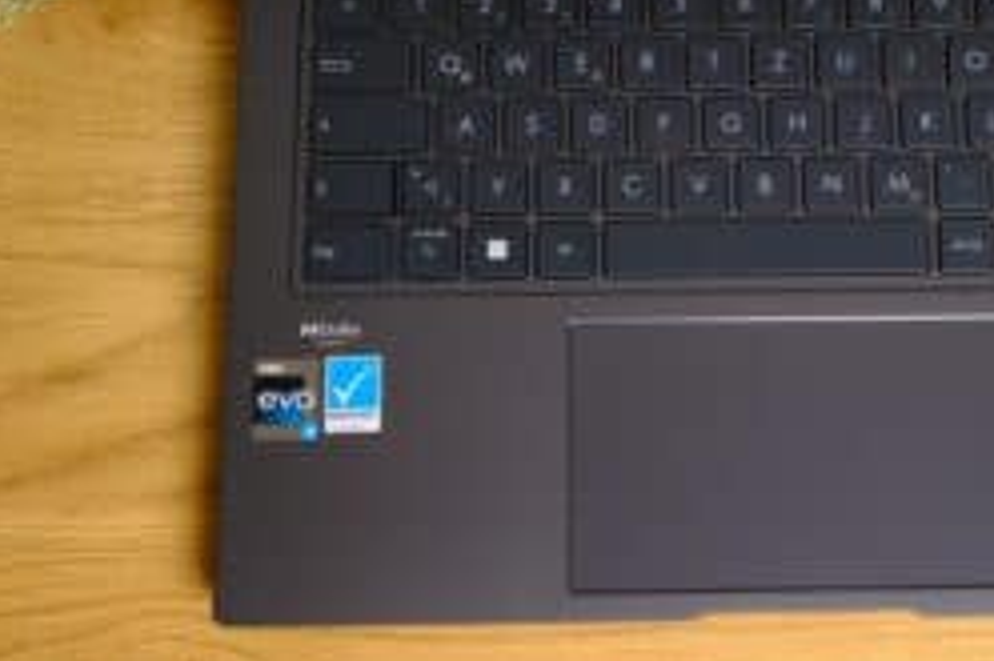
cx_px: 762
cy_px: 148
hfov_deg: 26.9
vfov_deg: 18.3
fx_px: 2042
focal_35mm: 74
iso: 1250
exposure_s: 1/45
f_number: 8
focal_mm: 31.1
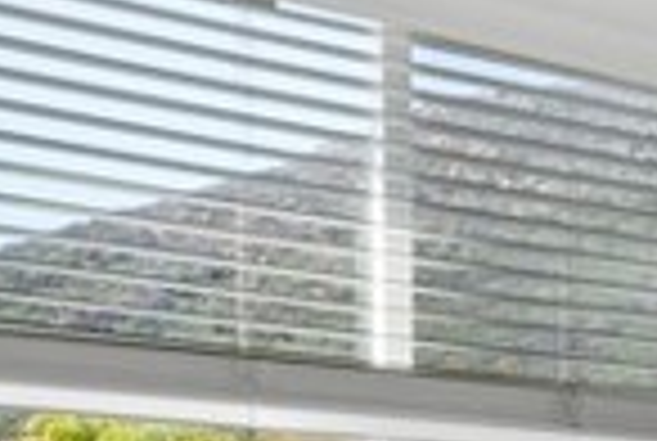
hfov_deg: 13.7
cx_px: 1526
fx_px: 2048
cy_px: 691
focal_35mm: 112
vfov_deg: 11.7
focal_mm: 16
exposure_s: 1/15
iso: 160
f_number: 4
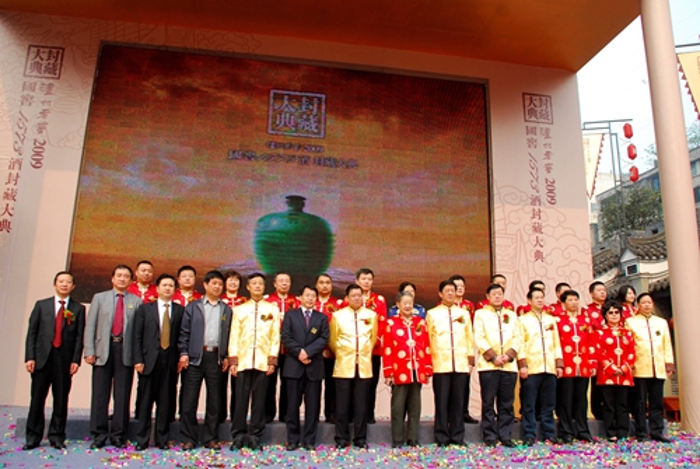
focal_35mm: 27
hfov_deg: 67.3
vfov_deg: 48.1
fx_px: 526
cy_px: 234
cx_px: 350
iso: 200
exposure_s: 1/160
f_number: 5.6
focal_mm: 18
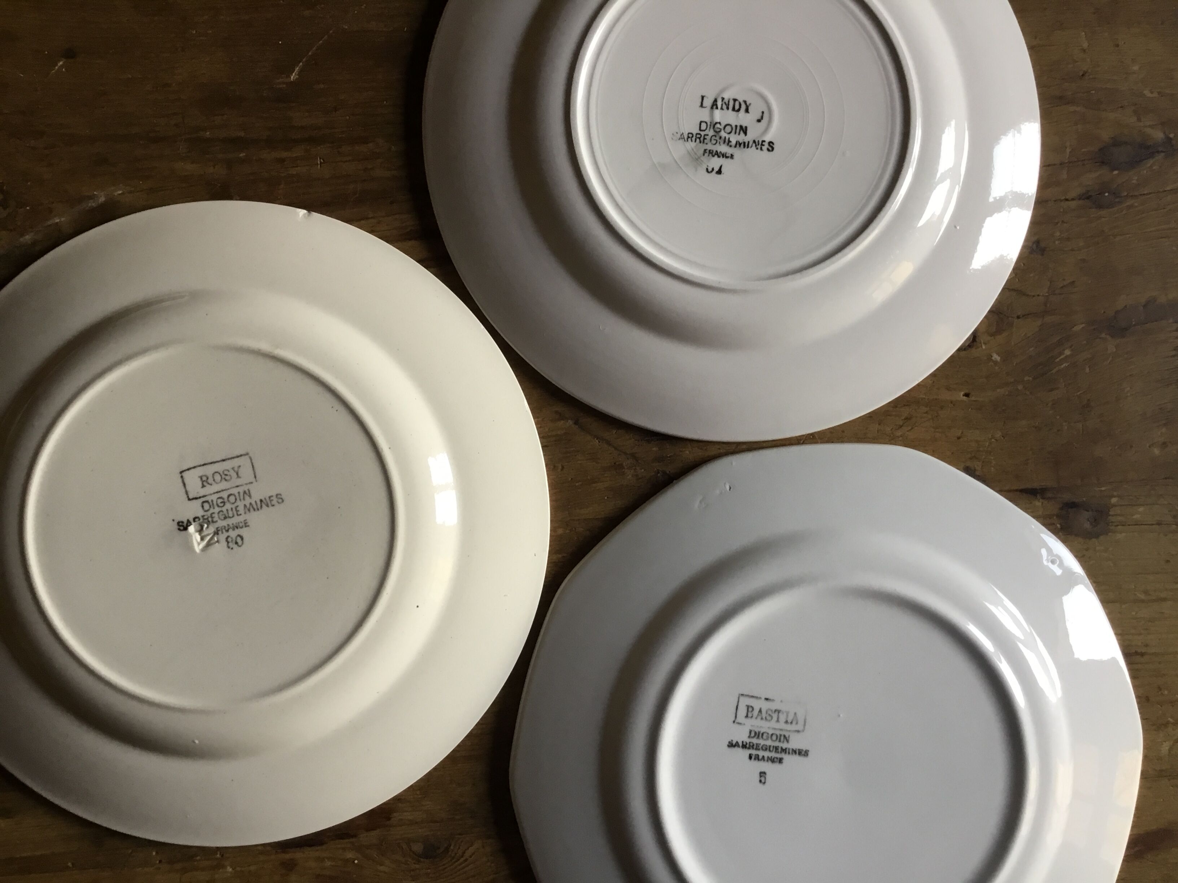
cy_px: 442
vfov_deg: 45.4
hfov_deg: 58.4
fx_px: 1055
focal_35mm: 31
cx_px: 589
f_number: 2.4
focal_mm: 3.3
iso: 32
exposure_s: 1/33
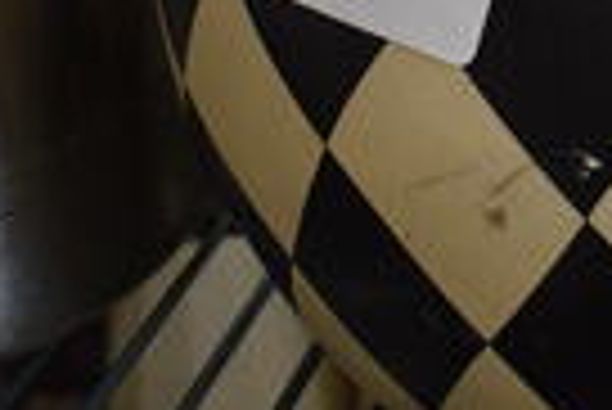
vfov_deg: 10.7
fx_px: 2059
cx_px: 810
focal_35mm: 121
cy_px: -315
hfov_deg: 16.0
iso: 1000
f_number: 3.5
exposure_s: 1/125
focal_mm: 18
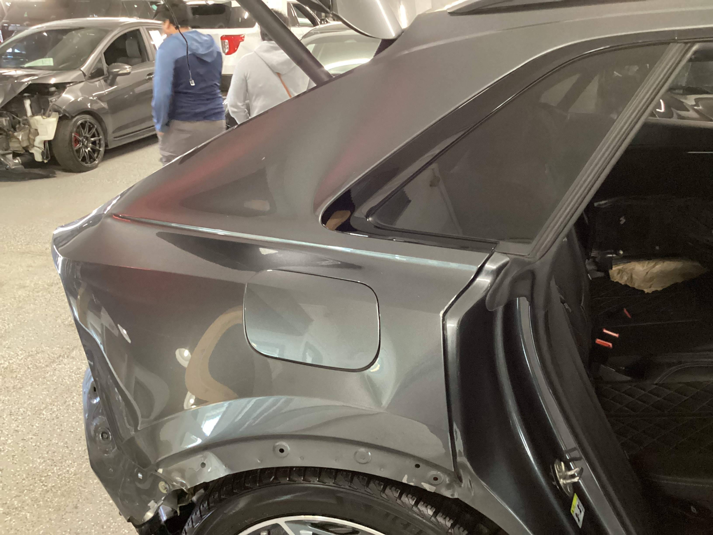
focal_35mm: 31
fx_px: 639
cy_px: 268
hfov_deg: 58.4
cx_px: 356
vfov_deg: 45.4
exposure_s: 1/30
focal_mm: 3.3
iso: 640
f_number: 2.4
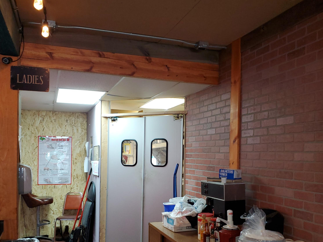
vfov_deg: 40.4
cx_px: 166
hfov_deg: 52.6
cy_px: 153
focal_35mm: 35
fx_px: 327
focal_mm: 4.3
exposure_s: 1/24
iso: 160
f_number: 2.4
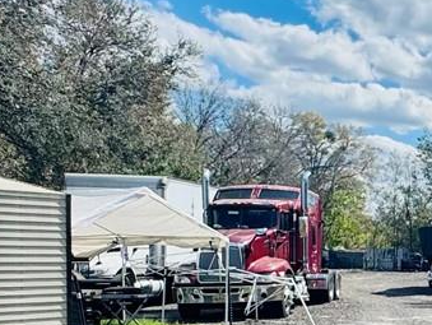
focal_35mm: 66
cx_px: 617
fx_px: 825
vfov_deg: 21.8
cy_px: 289
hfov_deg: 24.2
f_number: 2.2
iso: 50
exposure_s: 1/2028
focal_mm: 2.22
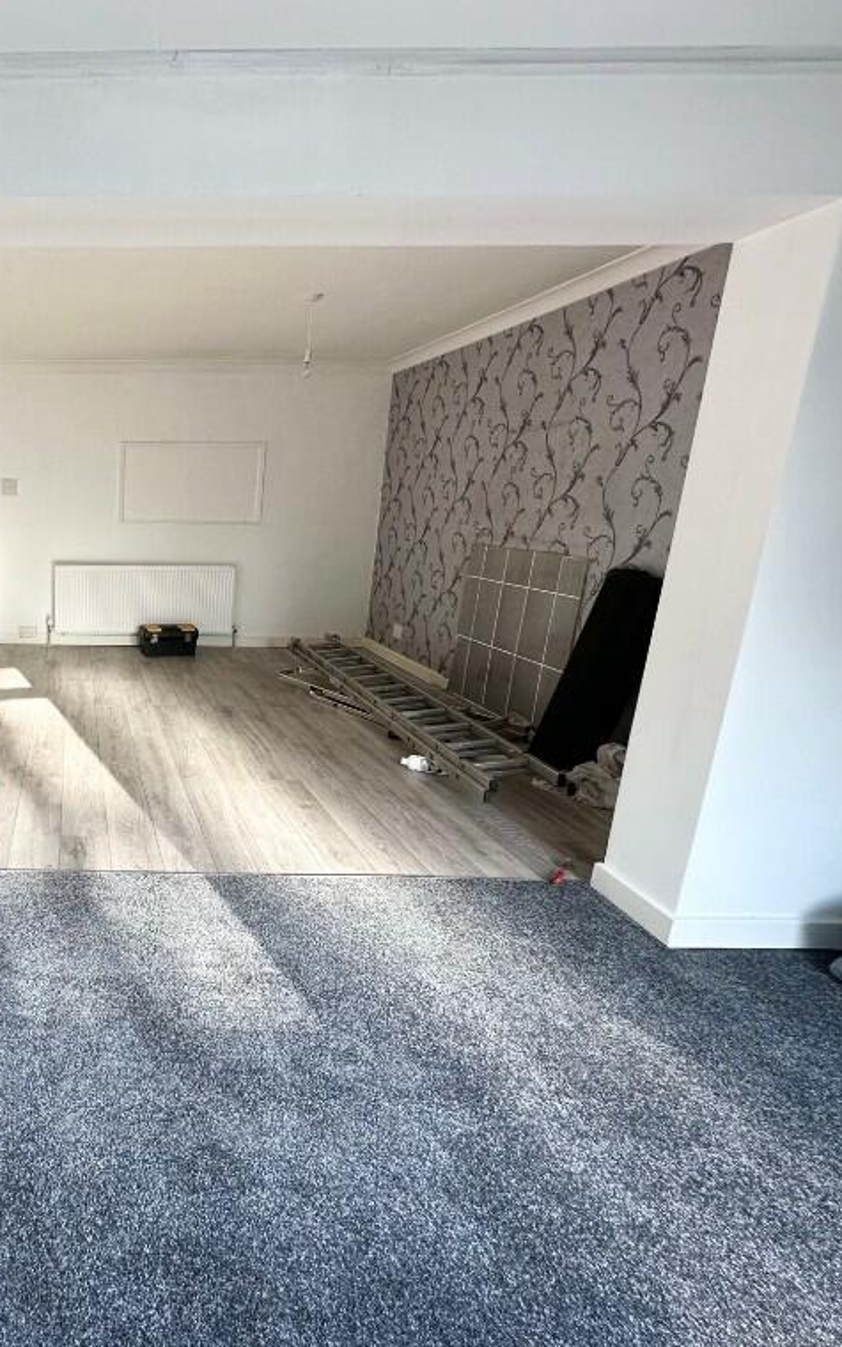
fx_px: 734
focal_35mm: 20
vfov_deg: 85.1
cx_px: 62
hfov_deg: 51.6
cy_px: 679
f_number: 2.2
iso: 80
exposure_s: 1/99
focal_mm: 2.22
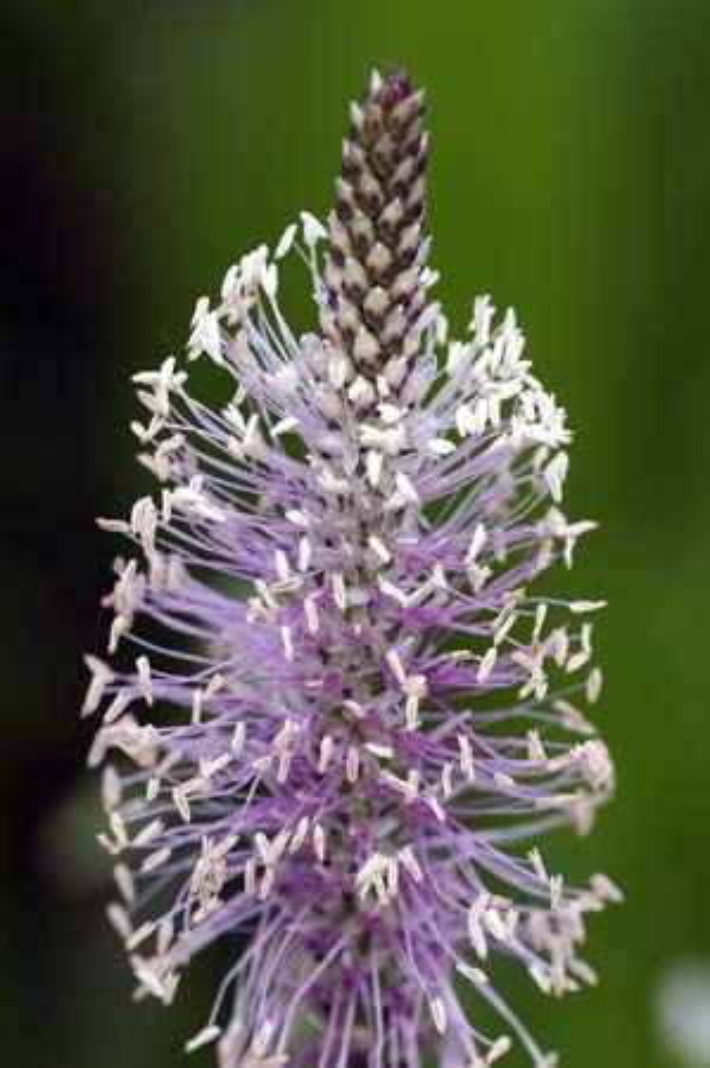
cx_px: 355
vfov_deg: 7.6
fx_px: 8005
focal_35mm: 270
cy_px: 534
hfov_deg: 5.1
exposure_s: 1/90
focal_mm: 180
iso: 400
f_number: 13
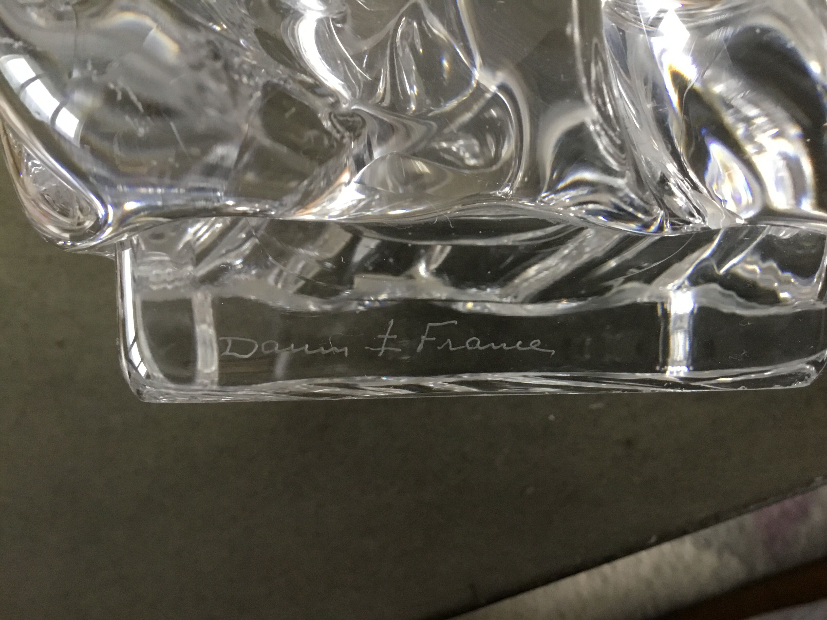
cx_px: 414
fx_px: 741
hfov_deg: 58.4
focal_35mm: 31
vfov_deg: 45.4
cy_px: 310
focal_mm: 3.3
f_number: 2.4
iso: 200
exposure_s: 1/33
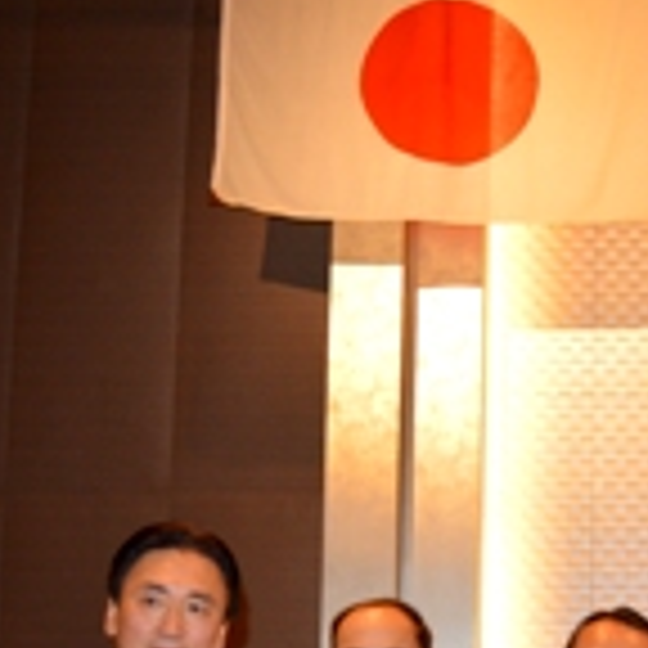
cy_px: 612
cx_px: 718
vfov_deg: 24.8
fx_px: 1419
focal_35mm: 67
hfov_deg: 24.0
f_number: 3.5
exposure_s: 1/60
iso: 500
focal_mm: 18
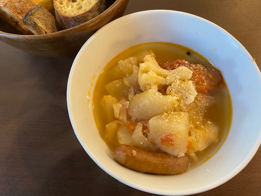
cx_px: 130
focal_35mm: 26
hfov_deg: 67.3
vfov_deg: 53.1
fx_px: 196
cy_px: 98
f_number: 1.8
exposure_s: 1/60
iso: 320
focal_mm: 4.25
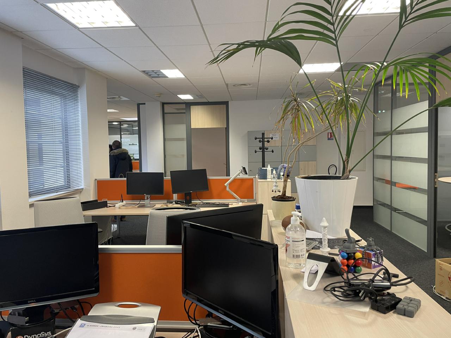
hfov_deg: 67.3
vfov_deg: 53.1
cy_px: 169
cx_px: 226
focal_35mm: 26
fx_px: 339
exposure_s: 1/50
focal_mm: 4.2
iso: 100
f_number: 1.6
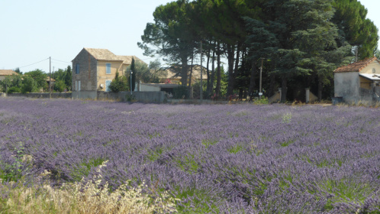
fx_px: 816
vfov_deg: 14.9
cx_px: 190
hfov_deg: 26.2
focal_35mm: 81
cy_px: 82
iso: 100
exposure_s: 1/400
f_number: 5
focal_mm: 12.5
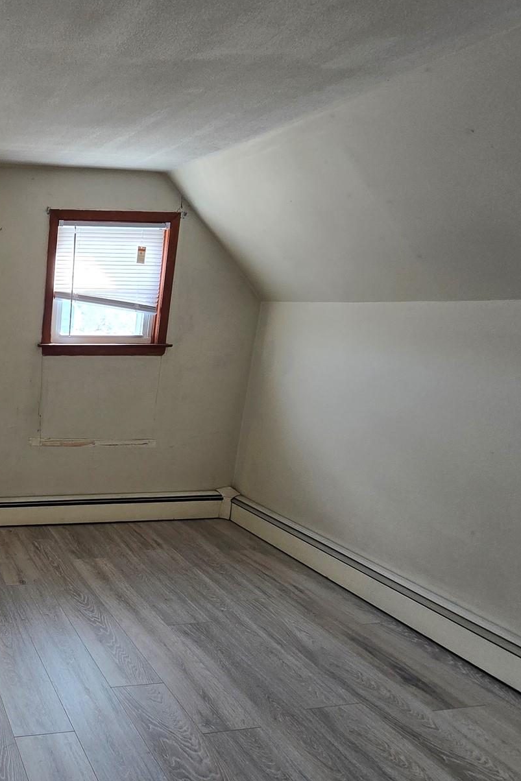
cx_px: -71
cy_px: 429
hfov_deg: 41.7
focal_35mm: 23
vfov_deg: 75.9
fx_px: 499
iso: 64
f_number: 2.2
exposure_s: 1/60
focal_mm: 2.2
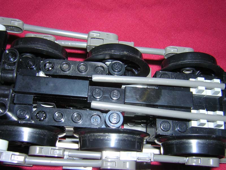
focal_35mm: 36
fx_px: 235
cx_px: 113
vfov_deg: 39.7
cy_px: 85
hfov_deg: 51.4
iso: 100
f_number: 5.2
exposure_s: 1/60.1
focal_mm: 4.7
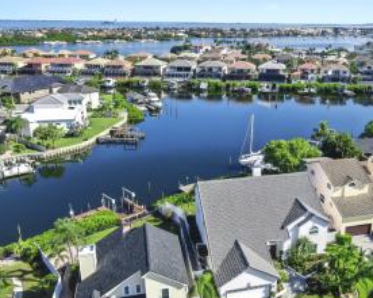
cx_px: 243
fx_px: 375
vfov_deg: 43.3
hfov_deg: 52.1
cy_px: 149
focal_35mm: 34
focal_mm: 4.39
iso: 110
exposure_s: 1/1000
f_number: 2.8
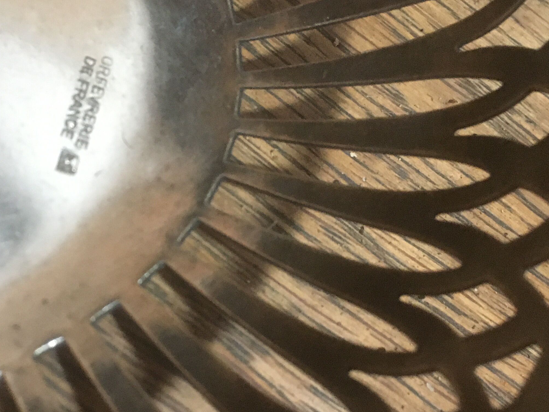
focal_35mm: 58
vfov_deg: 25.2
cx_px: 149
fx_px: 920
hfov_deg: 32.7
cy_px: 212
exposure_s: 1/17
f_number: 2.2
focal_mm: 4.15
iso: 250
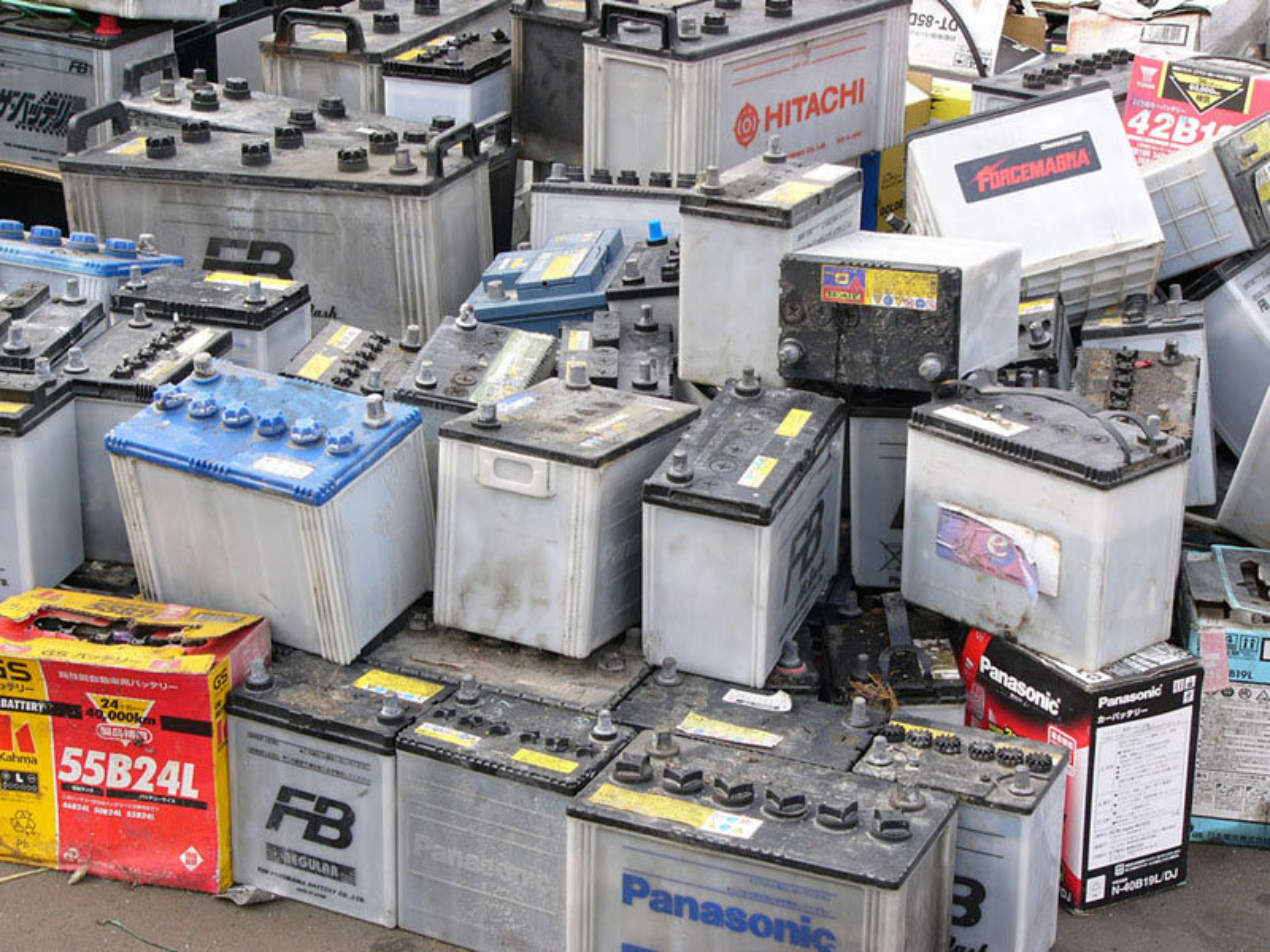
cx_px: 635
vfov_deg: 19.6
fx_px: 2752
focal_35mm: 75
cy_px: 476
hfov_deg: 26.0
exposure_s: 1/125
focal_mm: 12.5
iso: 50
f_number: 4
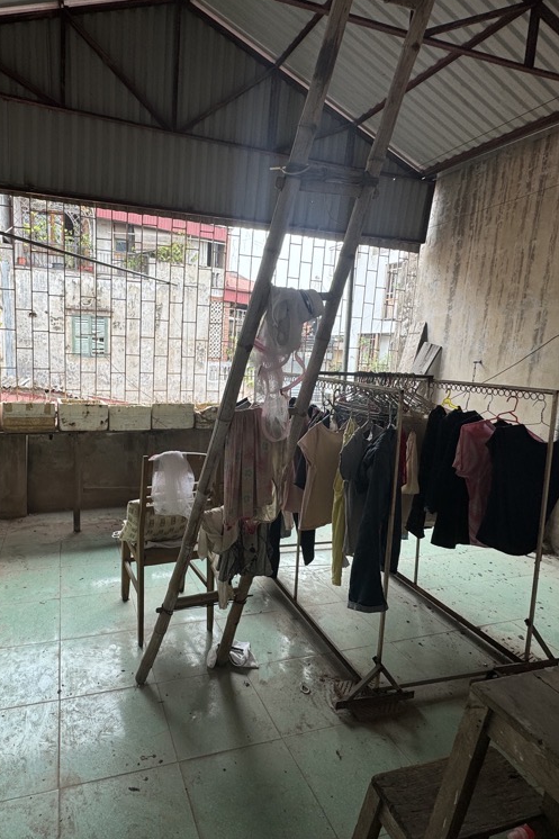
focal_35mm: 20
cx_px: 200
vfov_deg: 84.0
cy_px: 426
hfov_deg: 60.8
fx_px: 466
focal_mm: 2.22
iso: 40
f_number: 2.2
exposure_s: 1/102
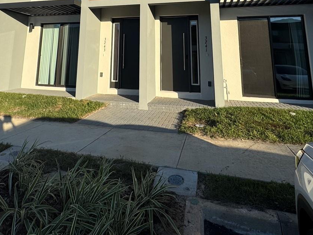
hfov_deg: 65.1
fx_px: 244
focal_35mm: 27
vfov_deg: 45.1
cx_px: 137
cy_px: 11
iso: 50
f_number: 2.2
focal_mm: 2.22
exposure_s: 1/2208
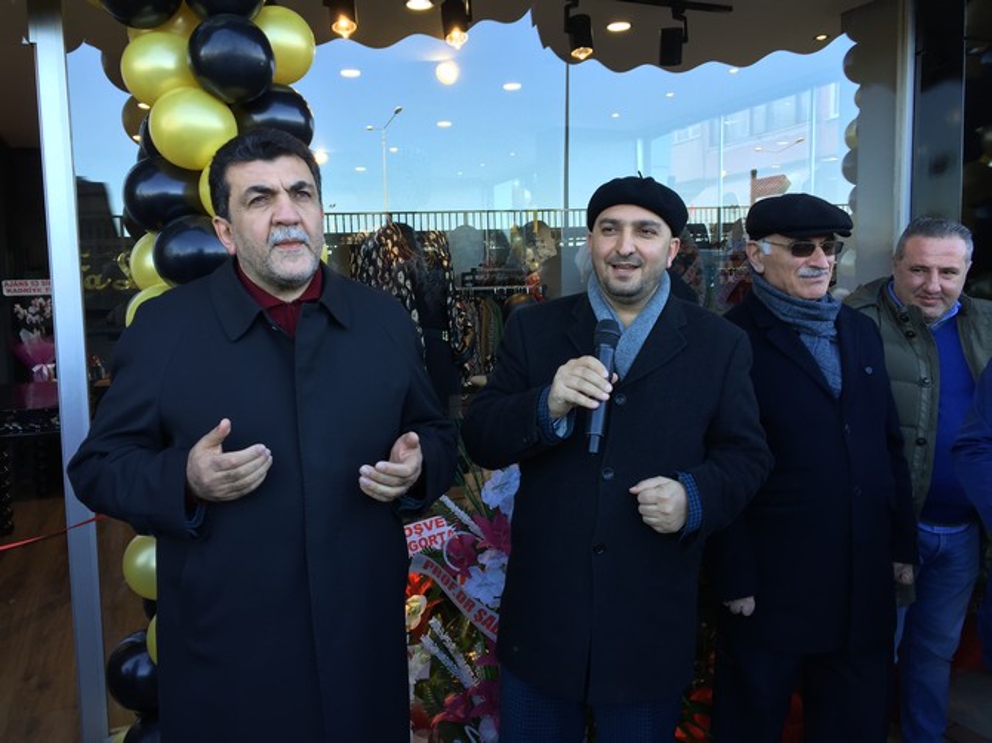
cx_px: 496
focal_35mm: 29
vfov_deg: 48.2
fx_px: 831
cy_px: 372
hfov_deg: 61.7
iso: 32
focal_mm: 4.15
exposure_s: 1/100
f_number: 2.2
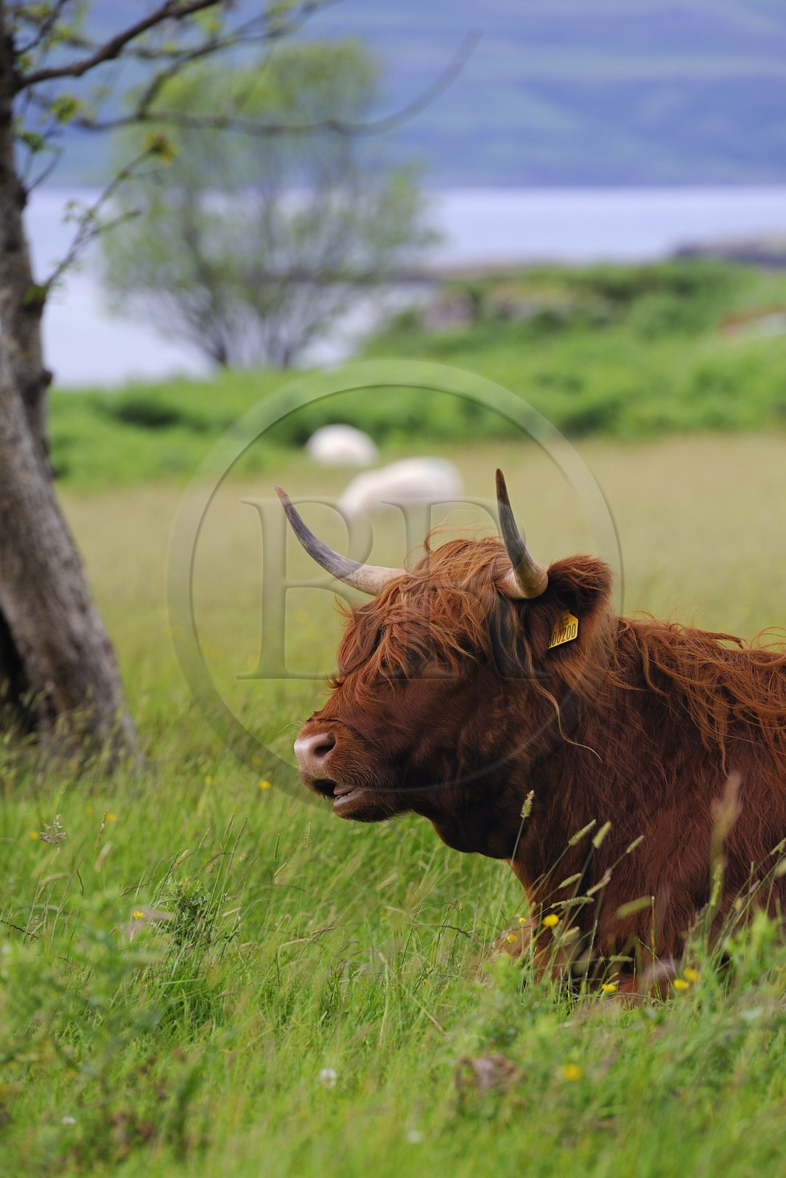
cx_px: 393
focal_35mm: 200
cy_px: 589
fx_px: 6548
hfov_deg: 6.9
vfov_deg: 10.3
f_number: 4.5
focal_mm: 200
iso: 400
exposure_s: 1/250
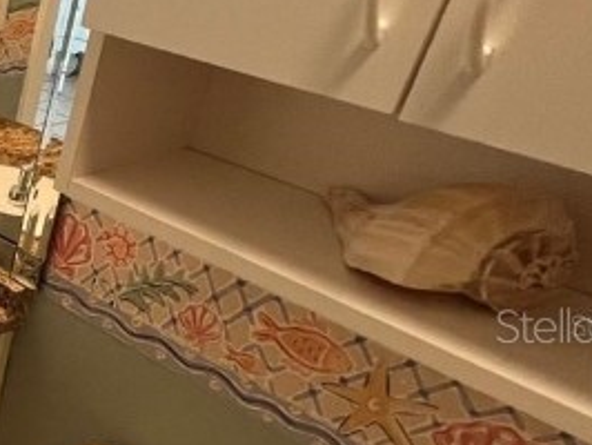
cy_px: 325
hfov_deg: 23.3
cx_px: -434
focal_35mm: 50
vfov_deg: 28.8
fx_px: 856
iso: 250
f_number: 1.8
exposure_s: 1/120
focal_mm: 1.57
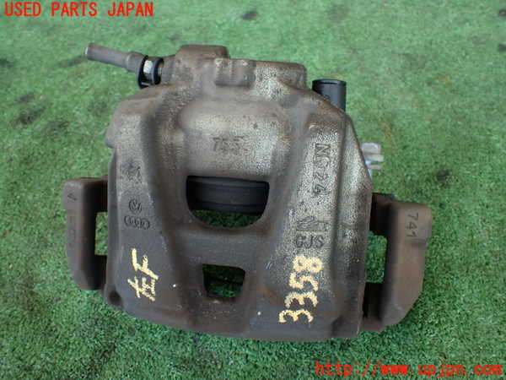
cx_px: 253
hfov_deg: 56.8
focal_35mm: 32
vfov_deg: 44.2
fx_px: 468
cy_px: 190
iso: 160
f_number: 2.4
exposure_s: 1/60
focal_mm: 5.79
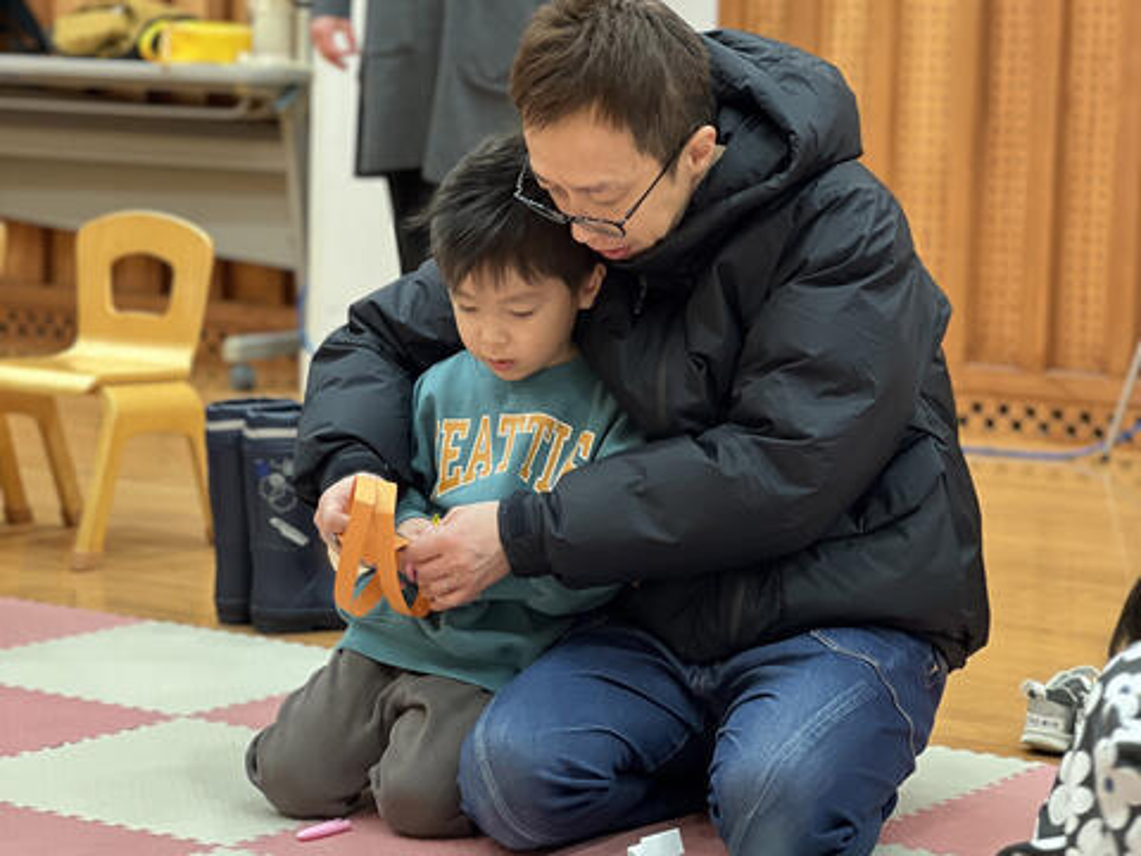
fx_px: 2538
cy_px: 428
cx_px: 570
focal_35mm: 77
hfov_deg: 25.3
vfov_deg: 19.1
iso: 125
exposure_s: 1/60
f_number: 2.8
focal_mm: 9
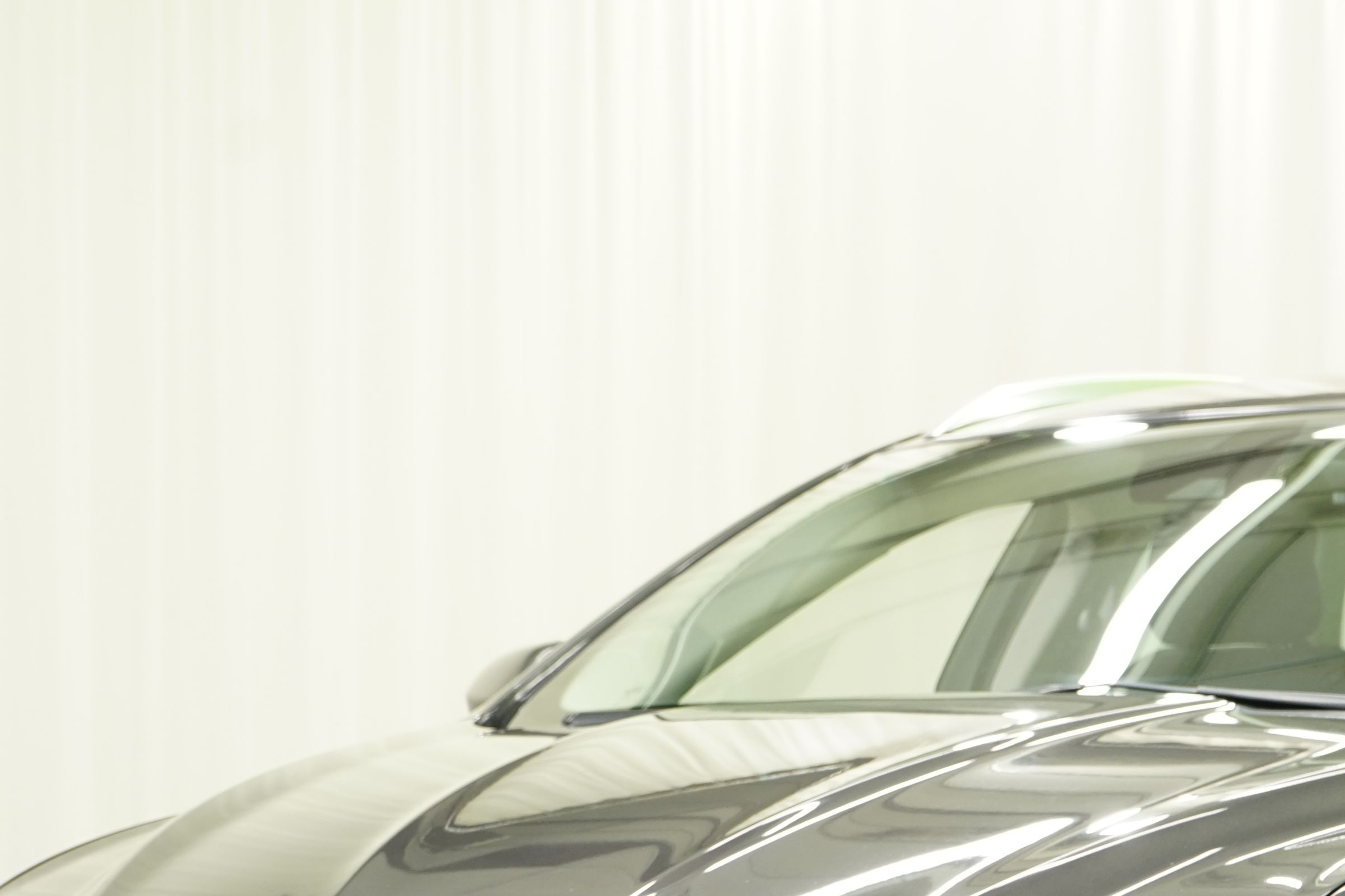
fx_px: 5342
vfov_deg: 9.5
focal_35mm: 143
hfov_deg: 14.3
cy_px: 1033
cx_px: 1110
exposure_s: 1/13
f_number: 5
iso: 320
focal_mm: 57
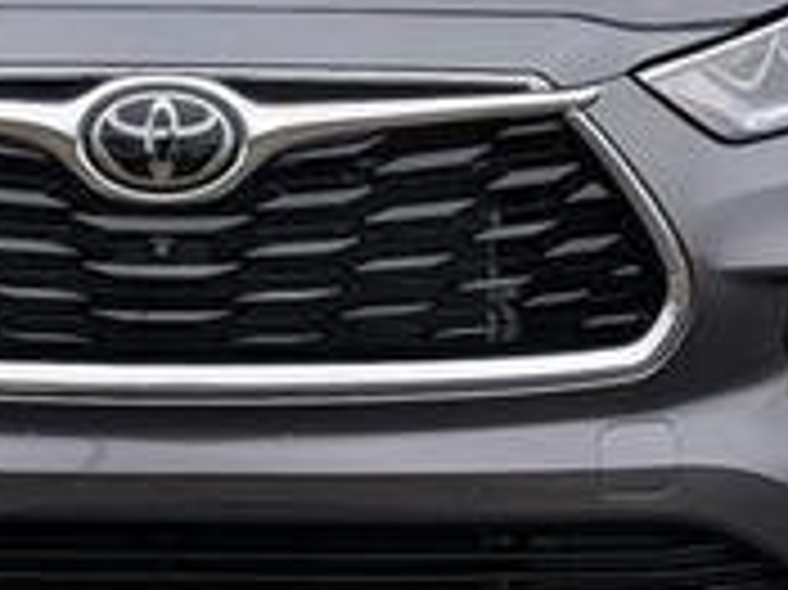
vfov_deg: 10.5
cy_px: 149
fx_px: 3208
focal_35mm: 141
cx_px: 203
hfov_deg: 14.0
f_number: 1.68
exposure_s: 1/208
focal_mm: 6.9
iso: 20
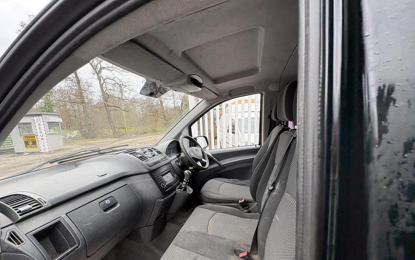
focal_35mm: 15
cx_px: 208
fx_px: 170
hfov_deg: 101.5
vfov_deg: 73.9
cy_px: 157
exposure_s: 1/99
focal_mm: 2.22
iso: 40
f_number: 2.2
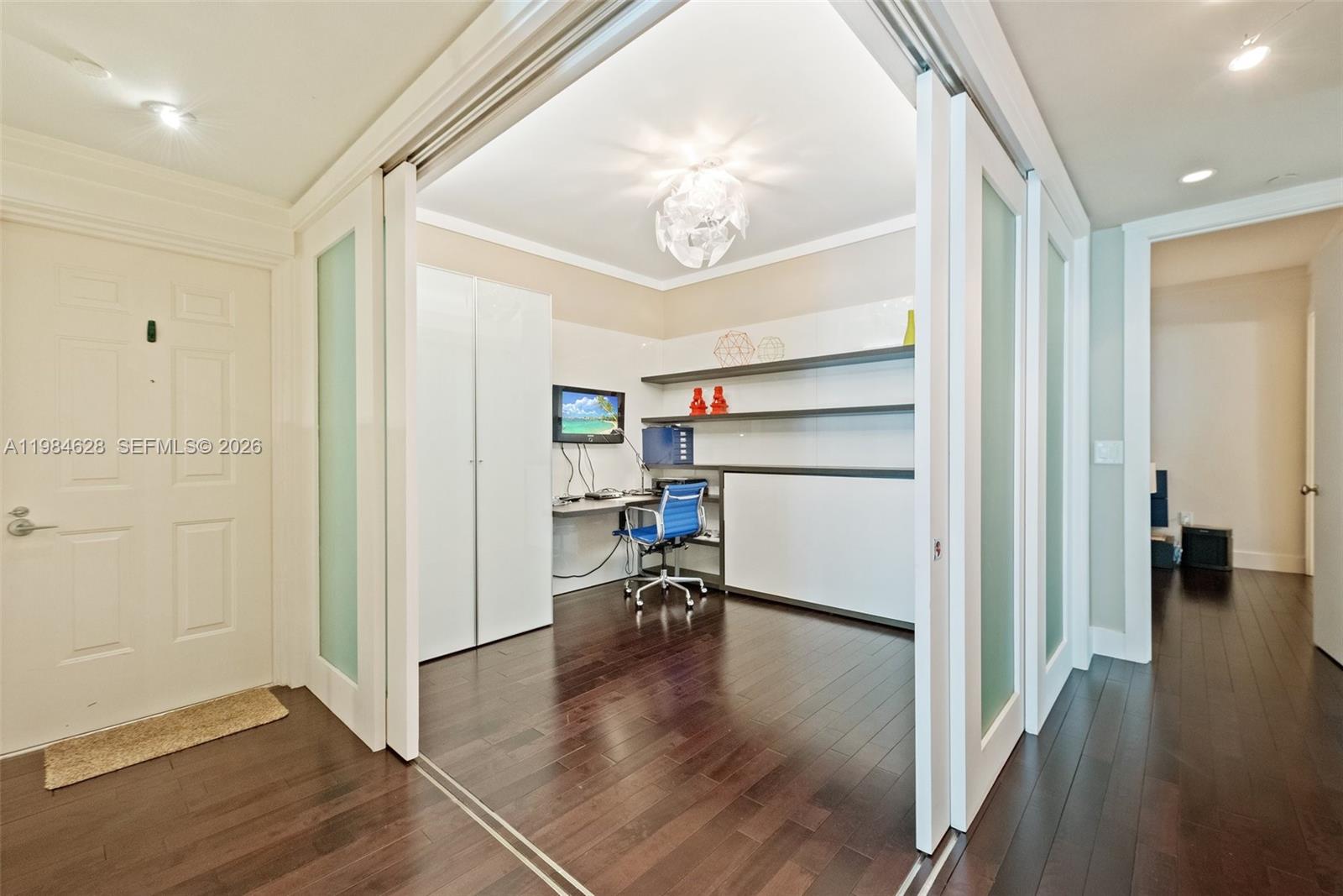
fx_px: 522
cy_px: 448
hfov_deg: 104.2
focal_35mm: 14
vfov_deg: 81.2
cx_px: 672
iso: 4500
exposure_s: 1/13
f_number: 8
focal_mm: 14
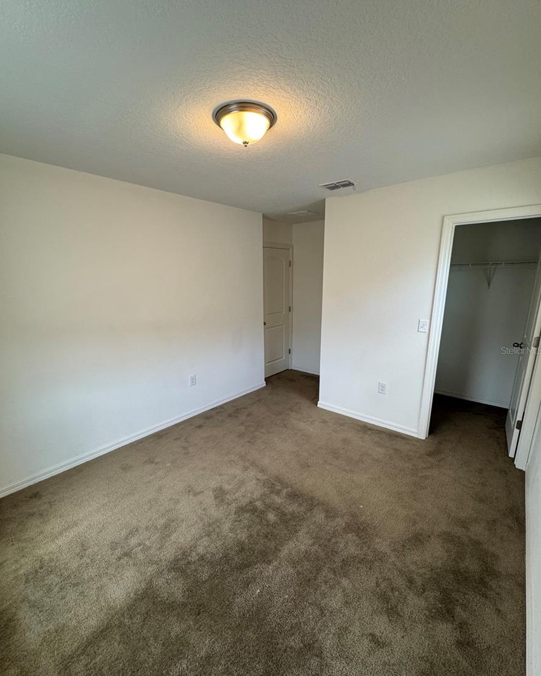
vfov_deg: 96.7
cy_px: 350
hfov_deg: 84.1
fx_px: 300
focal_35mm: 15
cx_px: 266
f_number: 2.2
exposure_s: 1/120
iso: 160
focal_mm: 2.22
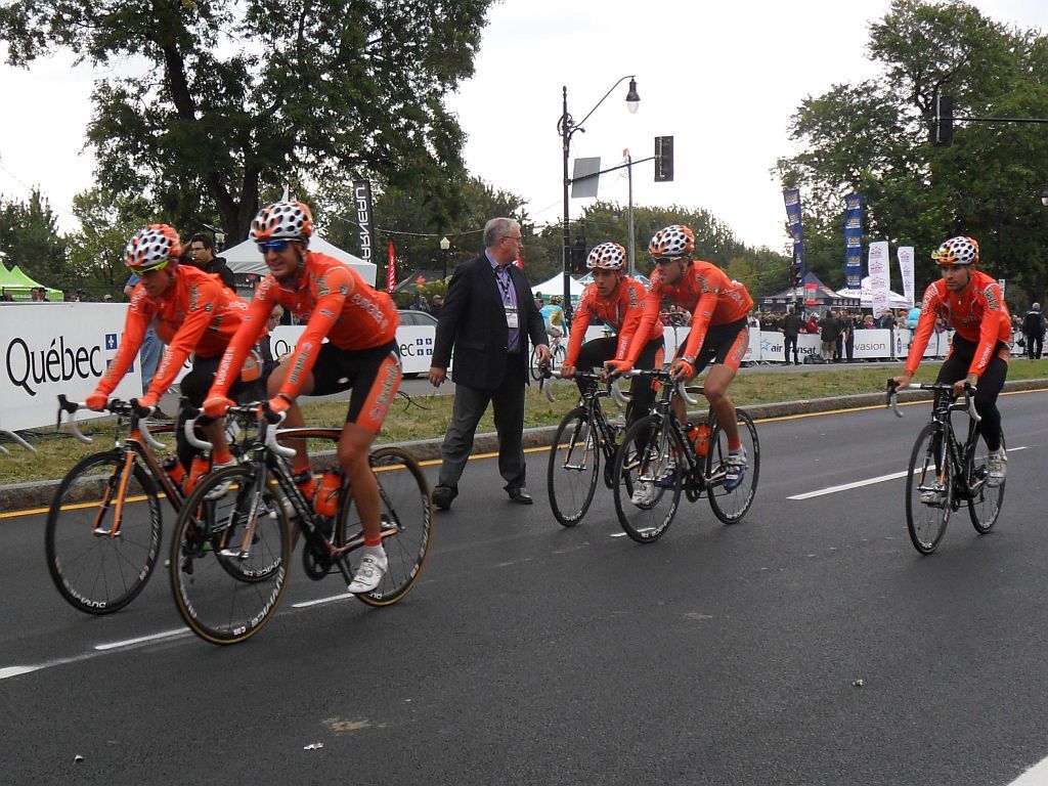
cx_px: 524
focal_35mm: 35
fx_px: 1060
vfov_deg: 40.7
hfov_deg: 52.6
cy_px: 393
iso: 80
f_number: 3
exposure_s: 1/180
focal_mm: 6.3
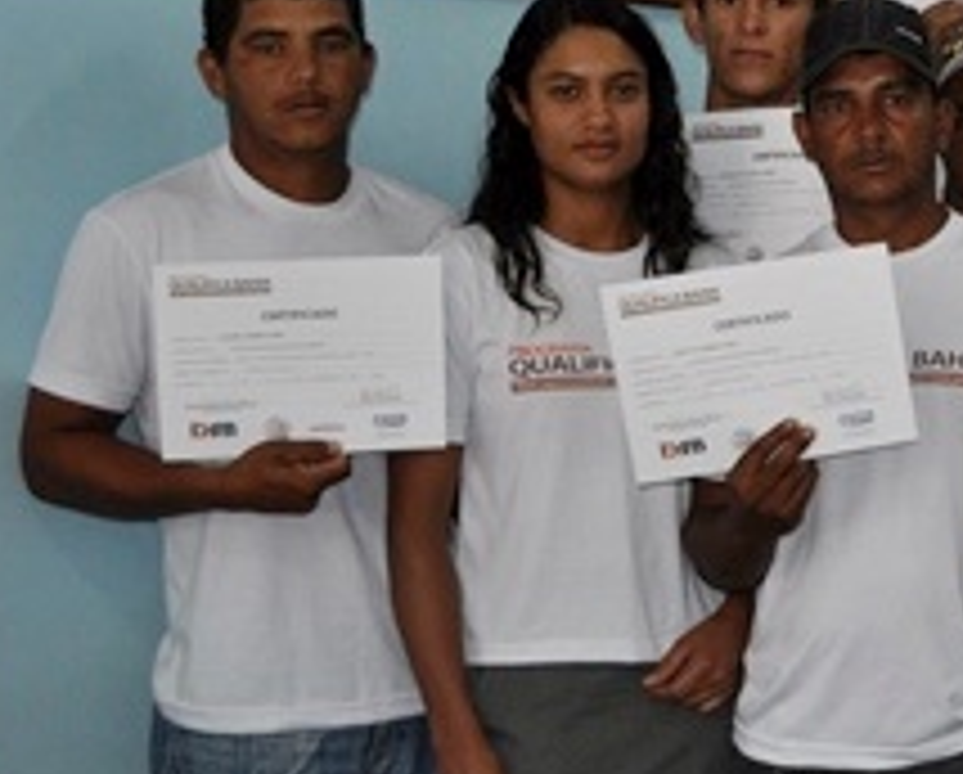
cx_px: 1516
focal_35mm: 101
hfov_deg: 16.9
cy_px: 268
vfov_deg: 15.3
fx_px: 2884
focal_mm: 22
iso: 400
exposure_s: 1/125
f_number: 3.8
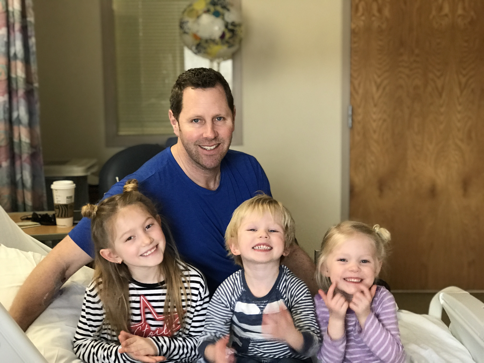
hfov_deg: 33.8
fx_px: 797
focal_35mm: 57
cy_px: 182
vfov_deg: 25.7
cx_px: 242
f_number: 2.8
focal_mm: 6.6
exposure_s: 1/60
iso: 400
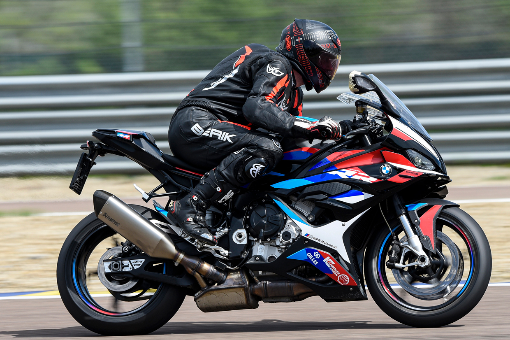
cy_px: 183
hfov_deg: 5.7
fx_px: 5141
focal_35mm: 363
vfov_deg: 3.8
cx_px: 283
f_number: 9
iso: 160
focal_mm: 300
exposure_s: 1/320
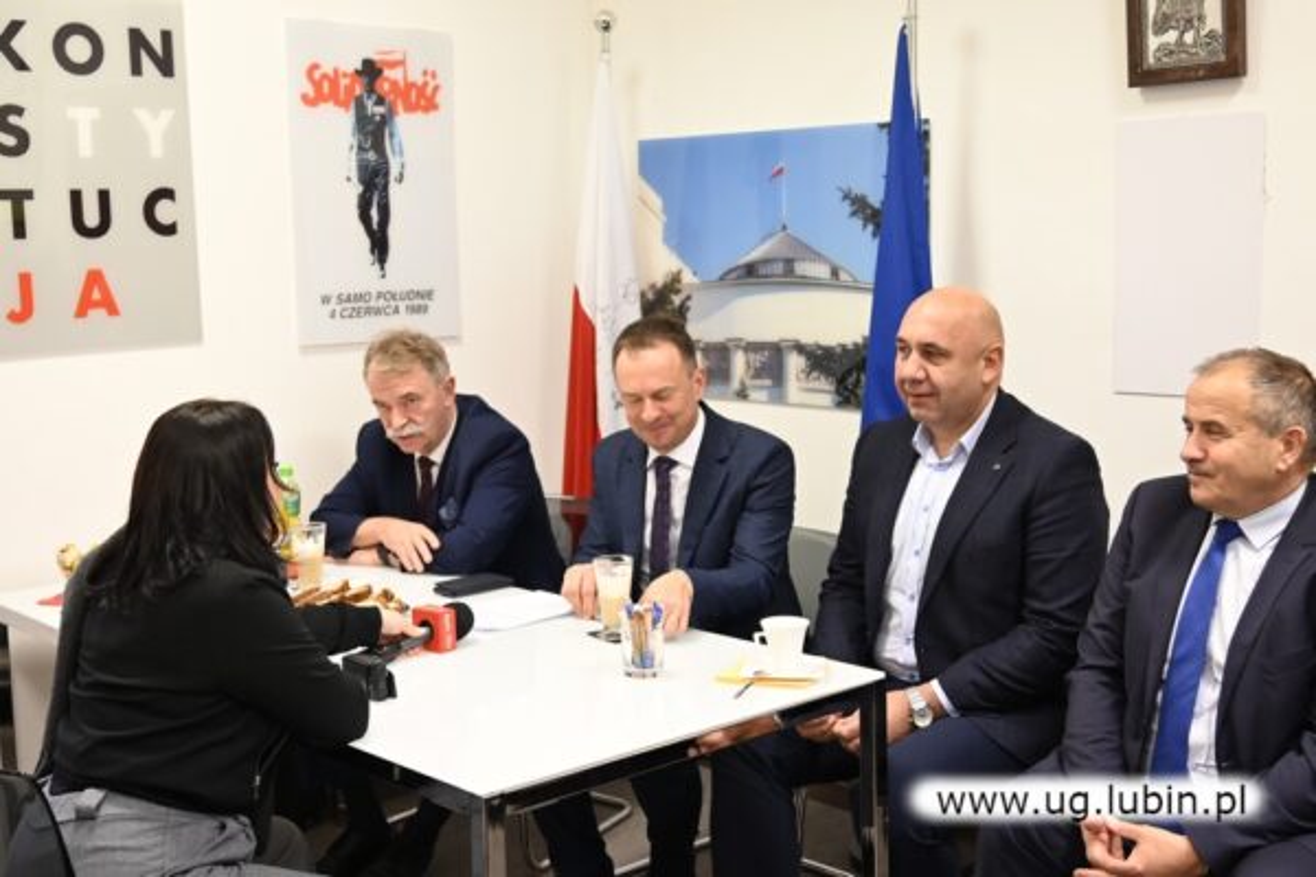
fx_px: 1535
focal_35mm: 42
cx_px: 658
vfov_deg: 31.9
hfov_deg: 46.4
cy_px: 438
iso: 1600
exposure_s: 1/125
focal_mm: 28
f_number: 2.8
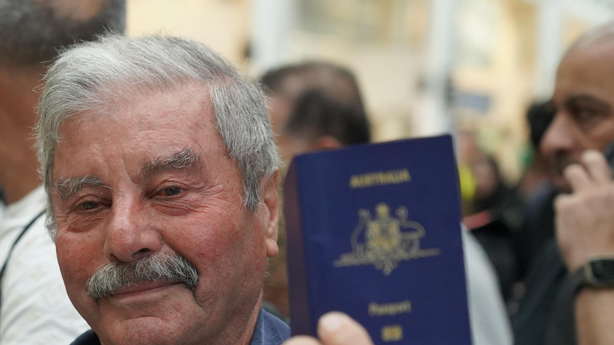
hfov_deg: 17.1
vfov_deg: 9.7
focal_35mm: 125
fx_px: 2035
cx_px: 197
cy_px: 312
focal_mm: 75
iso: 6400
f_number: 4
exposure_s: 1/160
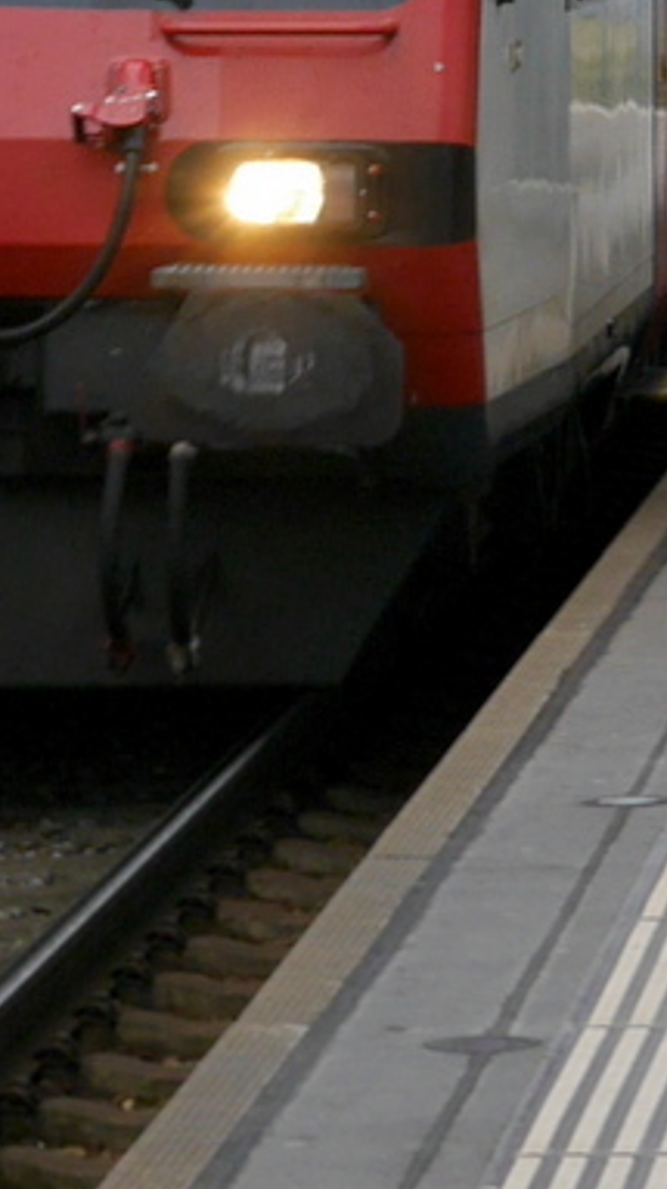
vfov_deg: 13.4
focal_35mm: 157
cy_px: -183
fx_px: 4944
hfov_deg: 7.7
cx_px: 50
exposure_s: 1/100
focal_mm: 23
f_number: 4.5
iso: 160
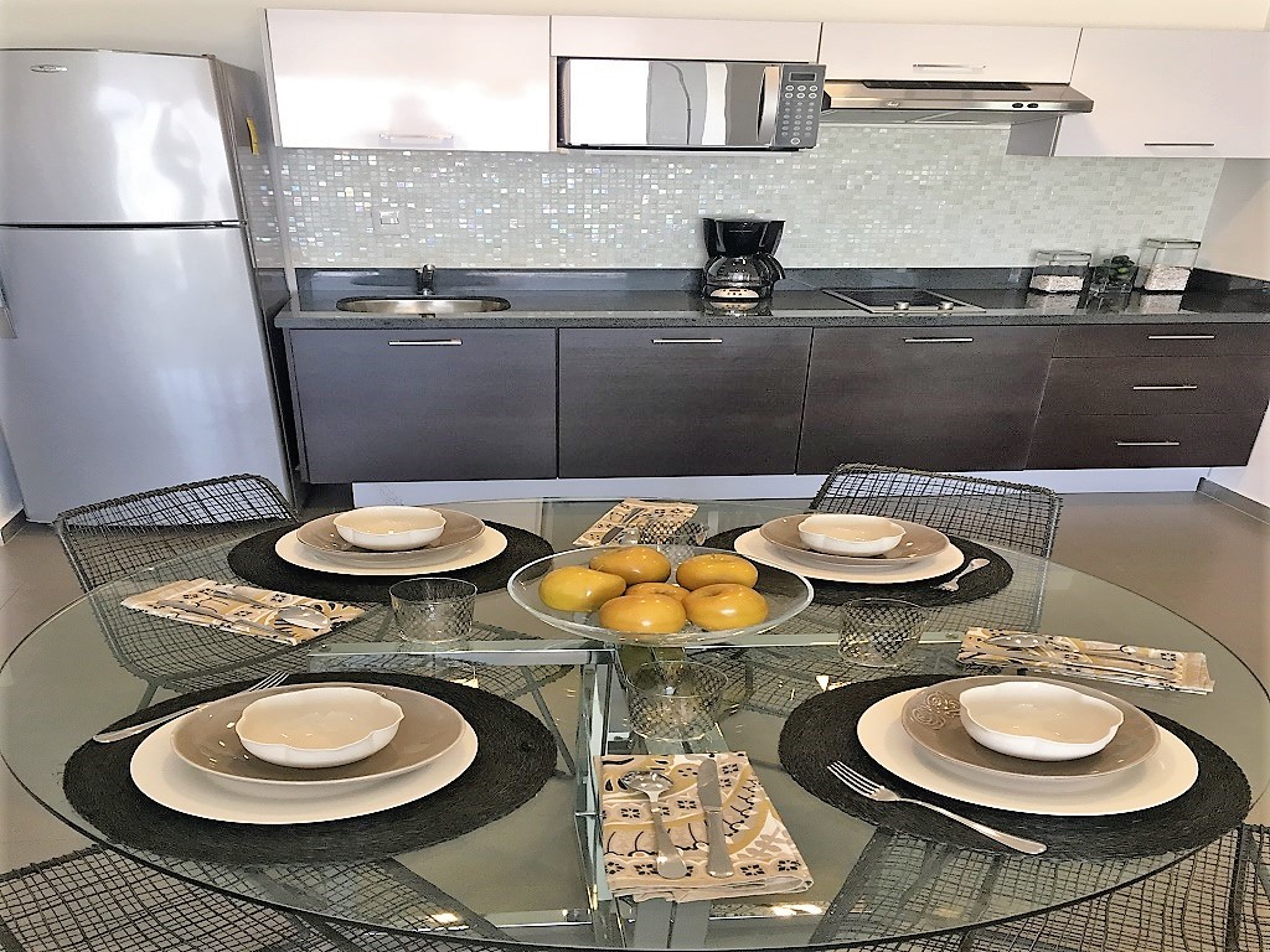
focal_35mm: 29
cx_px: 635
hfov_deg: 61.7
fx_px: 1064
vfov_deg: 48.2
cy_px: 476
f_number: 2.2
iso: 100
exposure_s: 1/30
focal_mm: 4.15
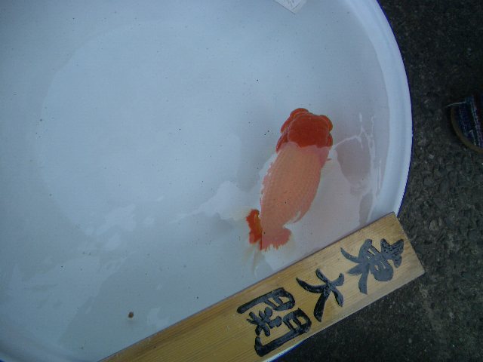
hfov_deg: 52.6
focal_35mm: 35
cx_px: 242
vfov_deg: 40.7
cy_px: 181
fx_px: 488
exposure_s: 1/640
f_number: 2.6
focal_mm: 5.8
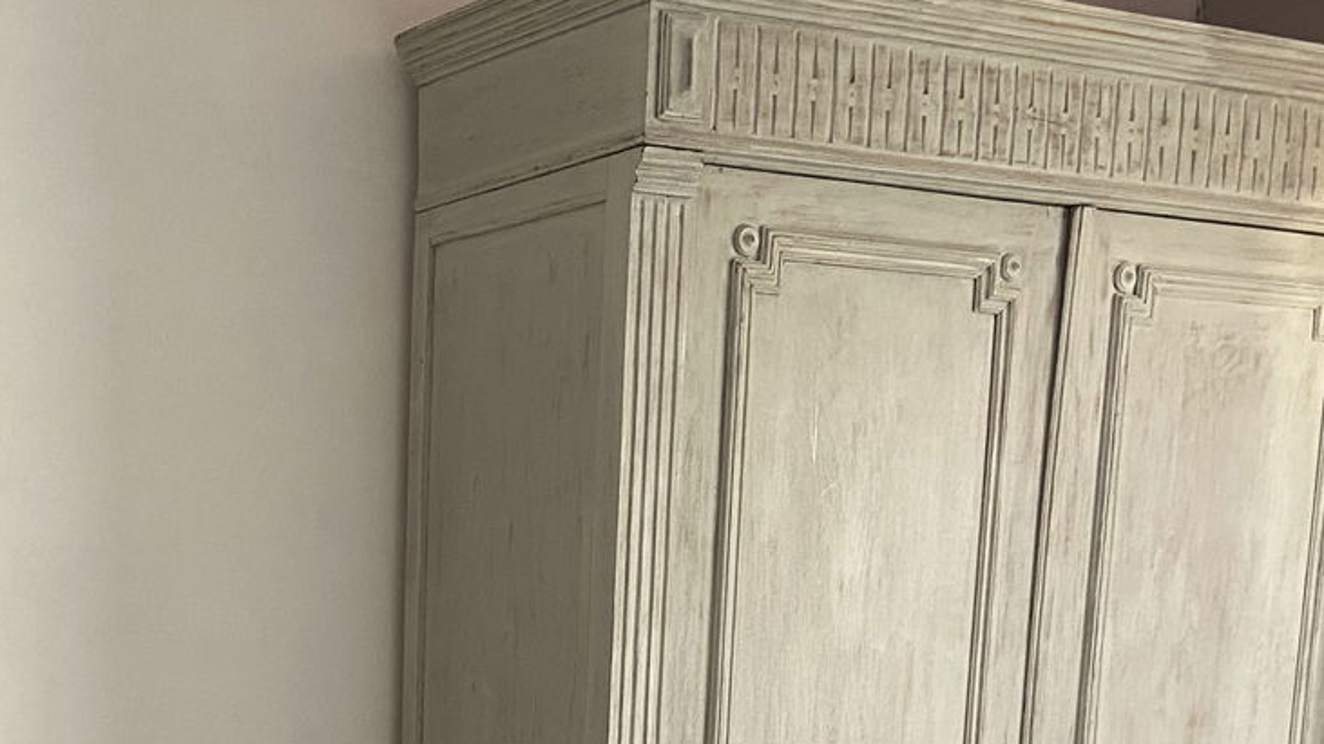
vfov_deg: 18.1
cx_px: 284
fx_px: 2176
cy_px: 972
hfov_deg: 33.0
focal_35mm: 62
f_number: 1.8
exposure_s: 1/60
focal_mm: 4.25
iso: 200
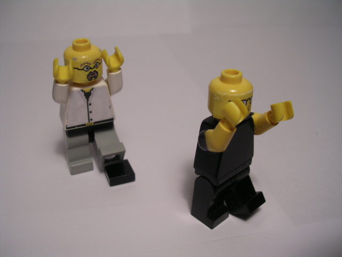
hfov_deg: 49.0
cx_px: 171
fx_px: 375
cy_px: 128
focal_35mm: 38
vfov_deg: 37.7
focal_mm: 5.8
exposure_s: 1/54.8
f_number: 2.8
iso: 100
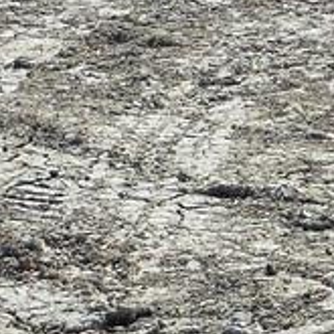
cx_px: 273
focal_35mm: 296
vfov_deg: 5.8
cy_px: -377
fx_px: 3231
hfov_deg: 5.9
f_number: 4.9
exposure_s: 1/400
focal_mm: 9.6
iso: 80
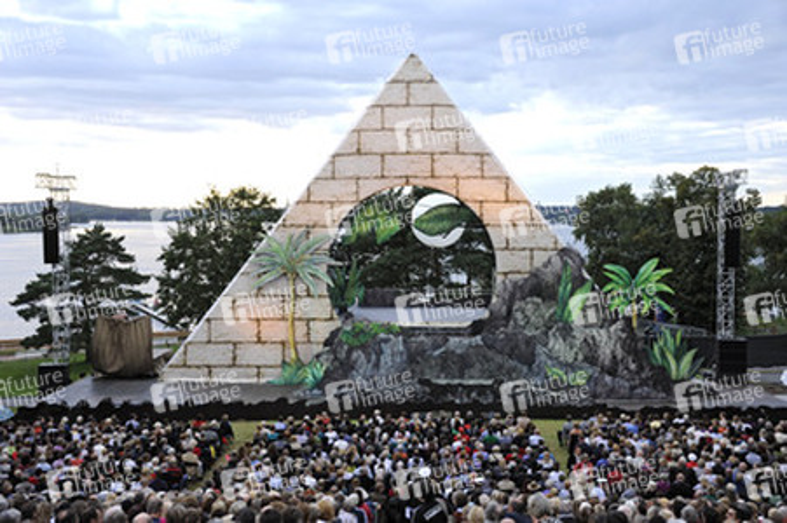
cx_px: 394
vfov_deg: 28.0
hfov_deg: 41.1
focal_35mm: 48
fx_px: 1049
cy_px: 262
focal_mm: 48
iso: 800
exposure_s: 1/250
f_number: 6.3
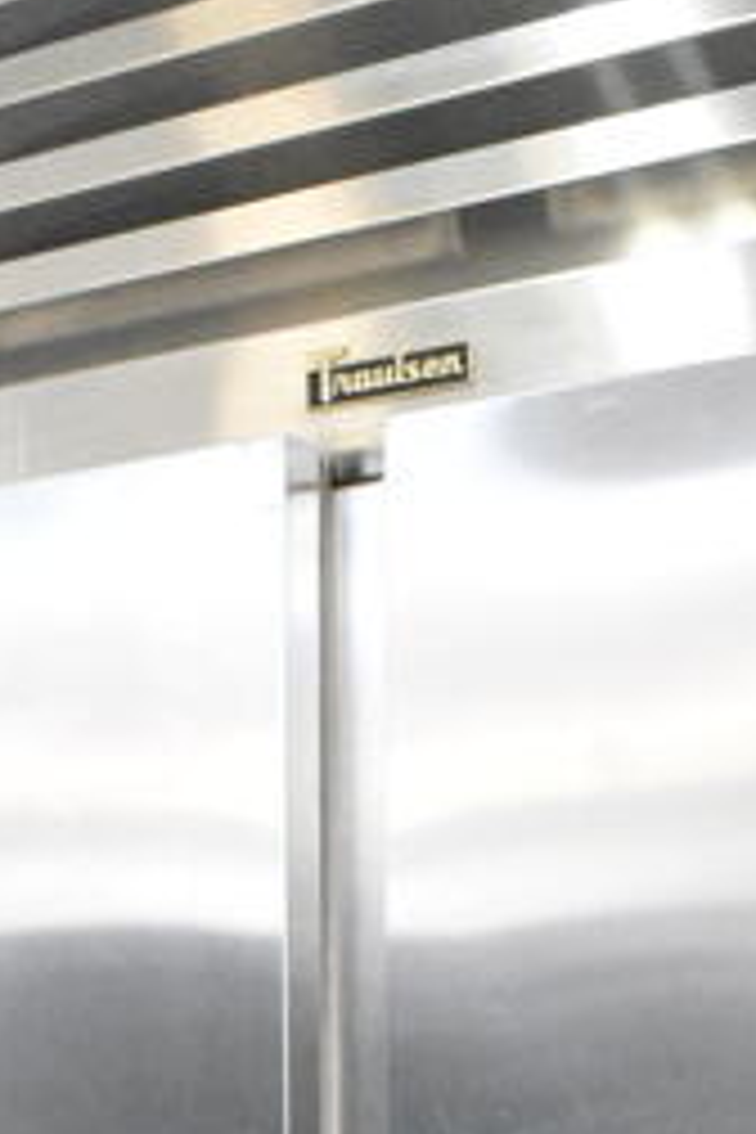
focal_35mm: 98
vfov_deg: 19.3
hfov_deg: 13.9
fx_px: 3087
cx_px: 562
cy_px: 1442
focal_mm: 18
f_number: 4.5
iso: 6400
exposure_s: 1/320
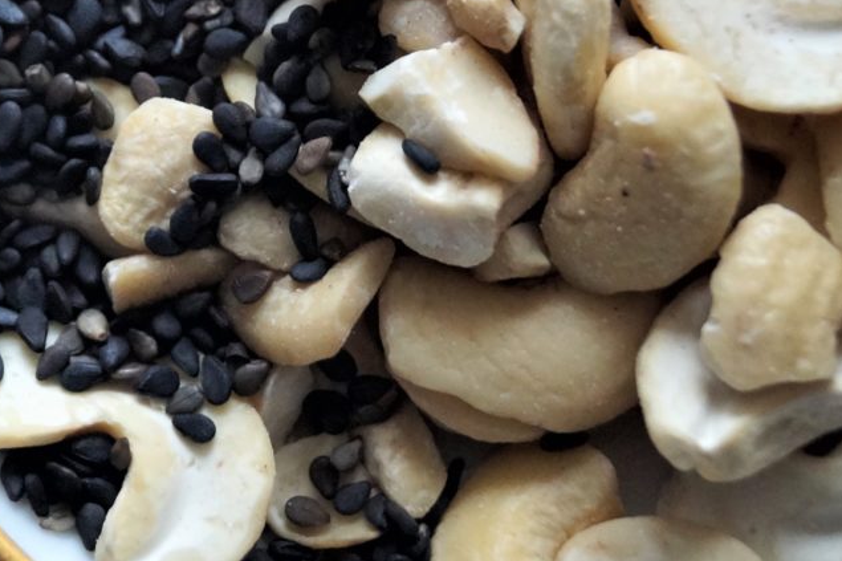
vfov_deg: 10.0
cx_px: 171
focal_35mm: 136
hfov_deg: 15.0
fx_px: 3180
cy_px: 52
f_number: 4.5
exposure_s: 1/60
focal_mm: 30
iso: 1000
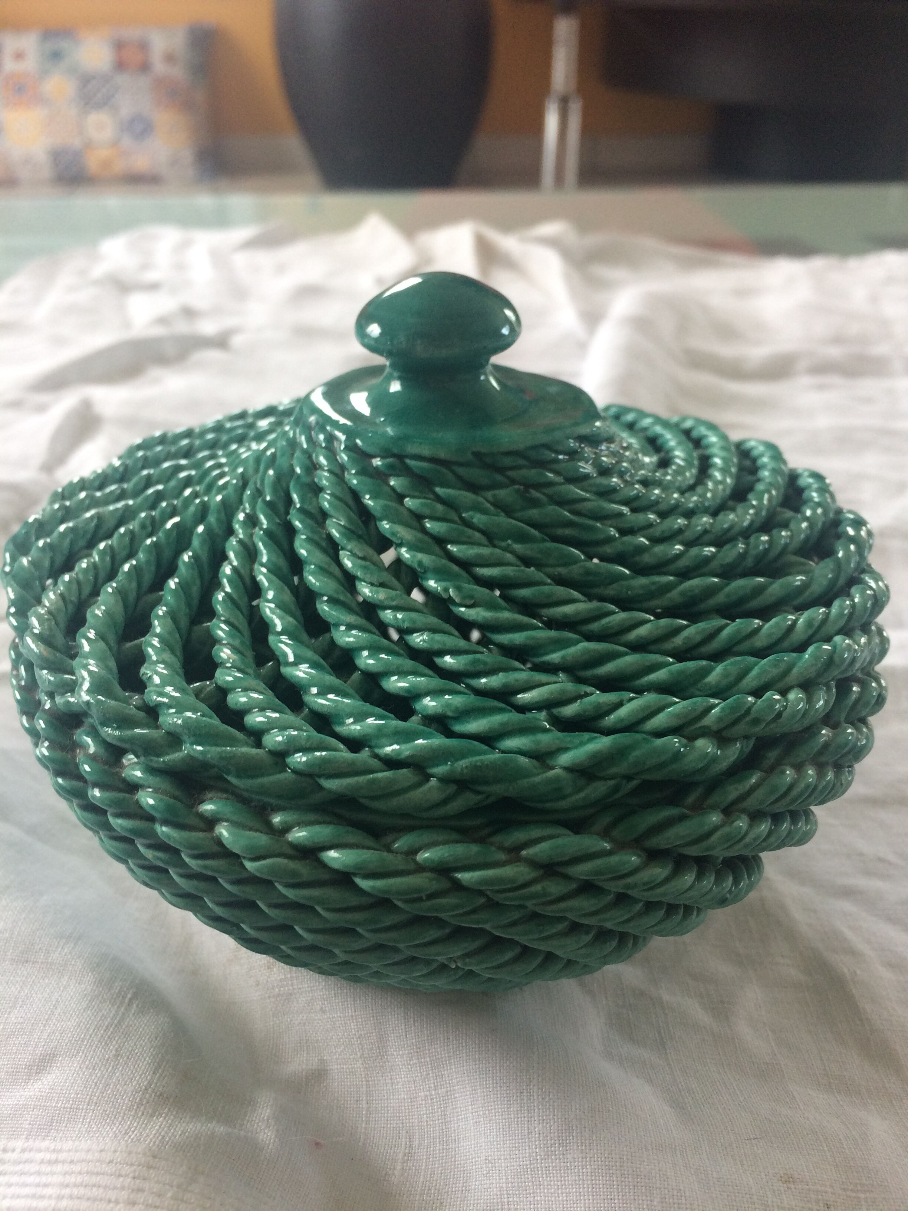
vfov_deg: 61.7
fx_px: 1014
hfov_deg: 48.2
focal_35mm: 29
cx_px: 454
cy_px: 606
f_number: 2.2
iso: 100
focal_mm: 4.15
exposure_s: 1/33
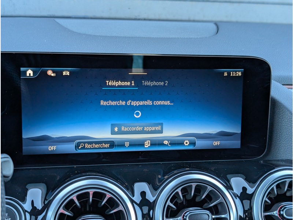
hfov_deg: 38.9
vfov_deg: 29.7
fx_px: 415
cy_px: 110
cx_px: 146
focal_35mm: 49
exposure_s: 1/220
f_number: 1.68
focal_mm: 6.9
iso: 178
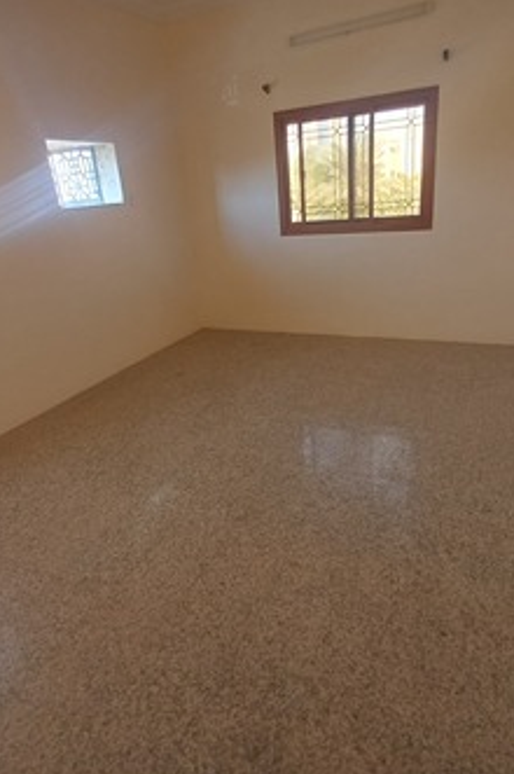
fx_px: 494
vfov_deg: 76.1
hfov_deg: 55.0
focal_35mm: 23
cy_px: 396
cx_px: 263
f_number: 2.2
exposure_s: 1/50
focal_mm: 1.64
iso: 100
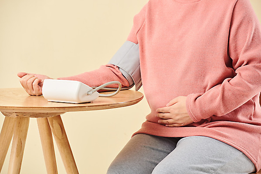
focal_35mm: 160
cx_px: 130
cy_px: 87
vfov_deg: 8.6
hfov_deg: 12.8
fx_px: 1161
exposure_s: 1/125
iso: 100
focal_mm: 160
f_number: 6.3
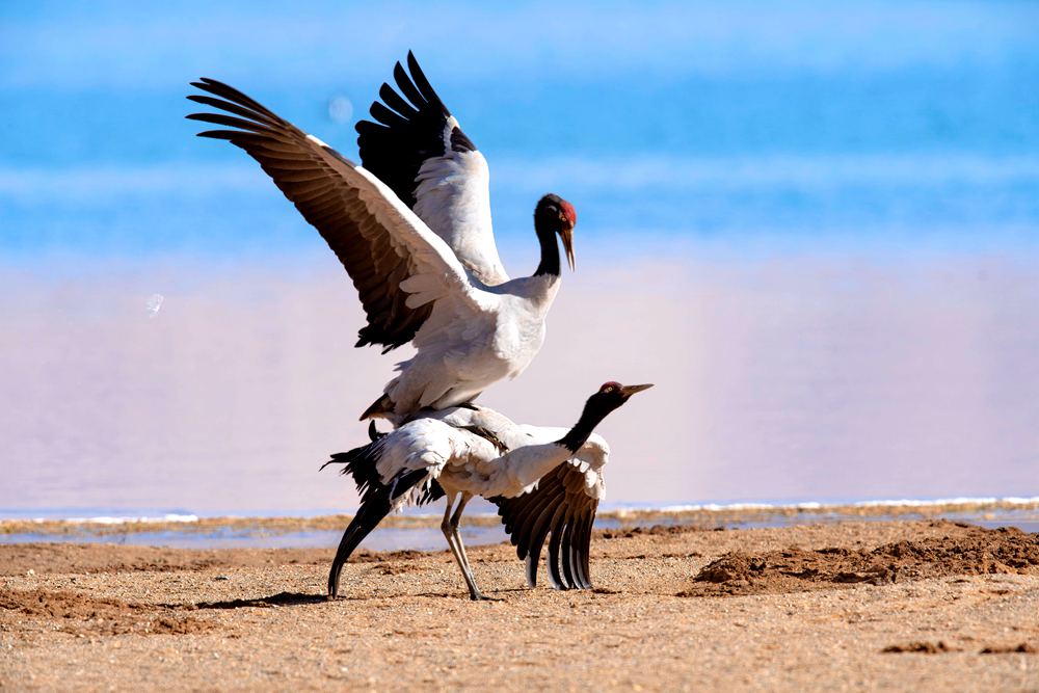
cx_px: 520
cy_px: 346
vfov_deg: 1.6
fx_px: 24245
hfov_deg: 2.5
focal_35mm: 840
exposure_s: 1/500
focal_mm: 840
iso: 200
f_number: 8
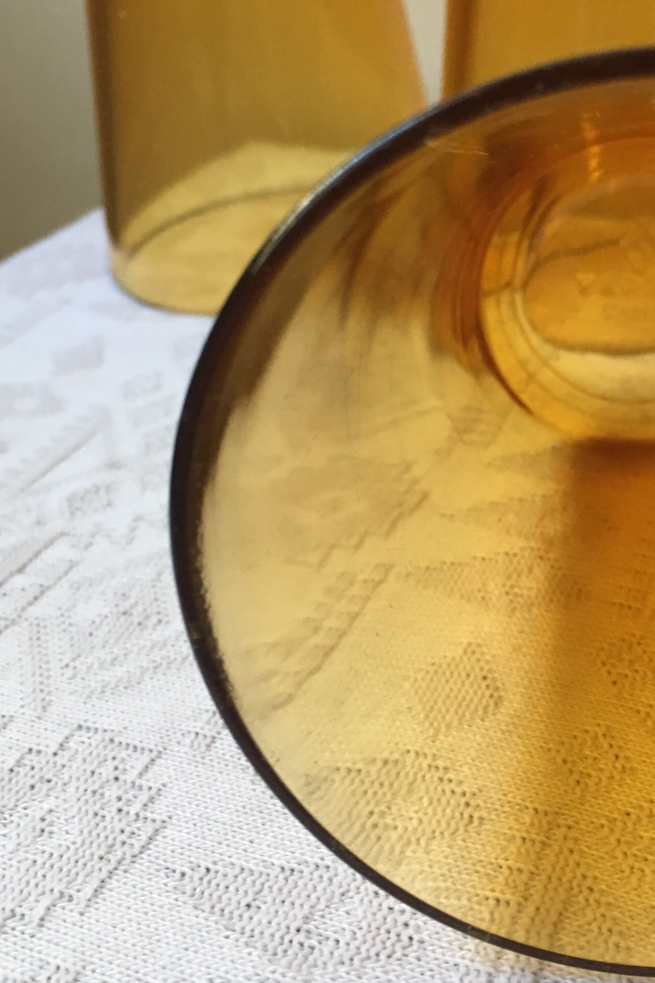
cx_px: 444
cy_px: 453
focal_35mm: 42
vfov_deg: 46.4
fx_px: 1146
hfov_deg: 31.6
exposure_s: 1/33
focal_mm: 4.15
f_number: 2.2
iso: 125
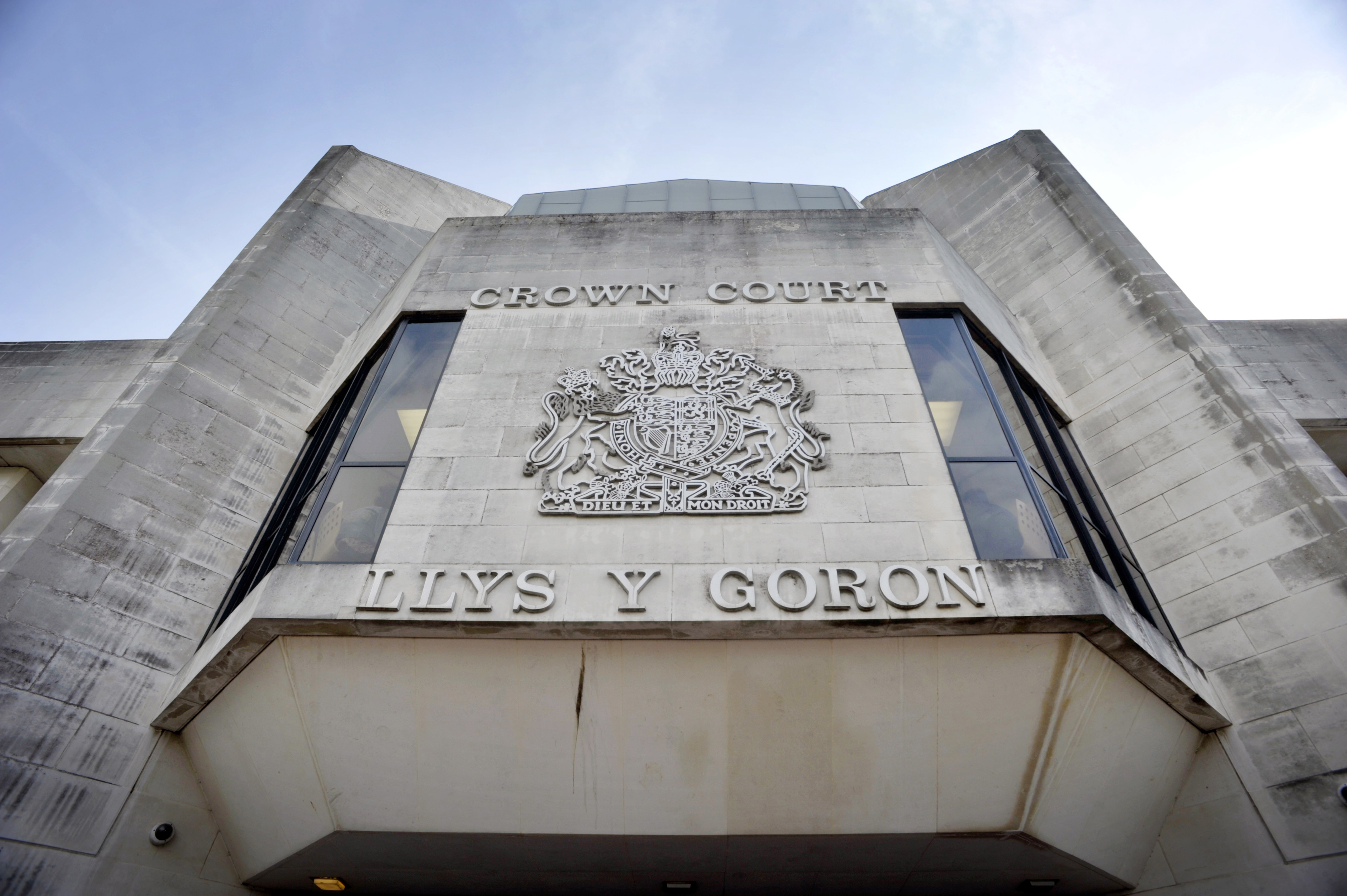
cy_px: 448
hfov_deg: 84.0
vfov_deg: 61.9
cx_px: 674
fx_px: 748
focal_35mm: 20
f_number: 8
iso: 200
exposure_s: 1/500
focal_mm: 20
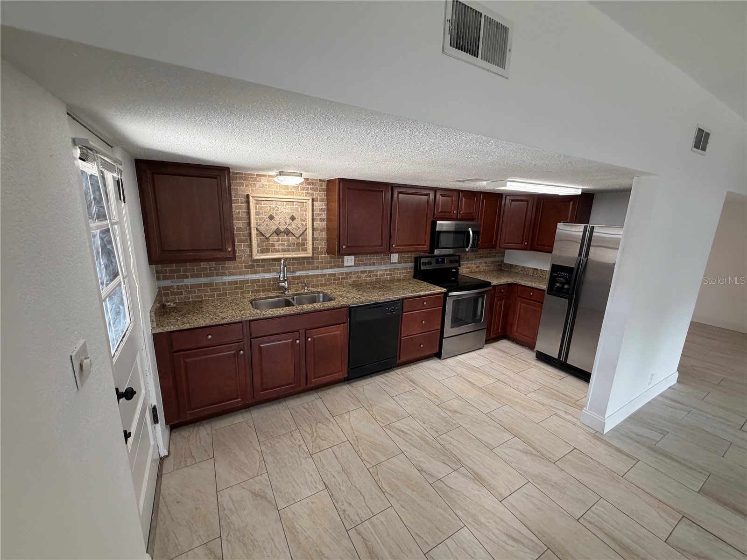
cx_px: 374
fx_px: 302
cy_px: 280
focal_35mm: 14
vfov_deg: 85.7
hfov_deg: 102.1
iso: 200
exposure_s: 1/120
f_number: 2.2
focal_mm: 2.22
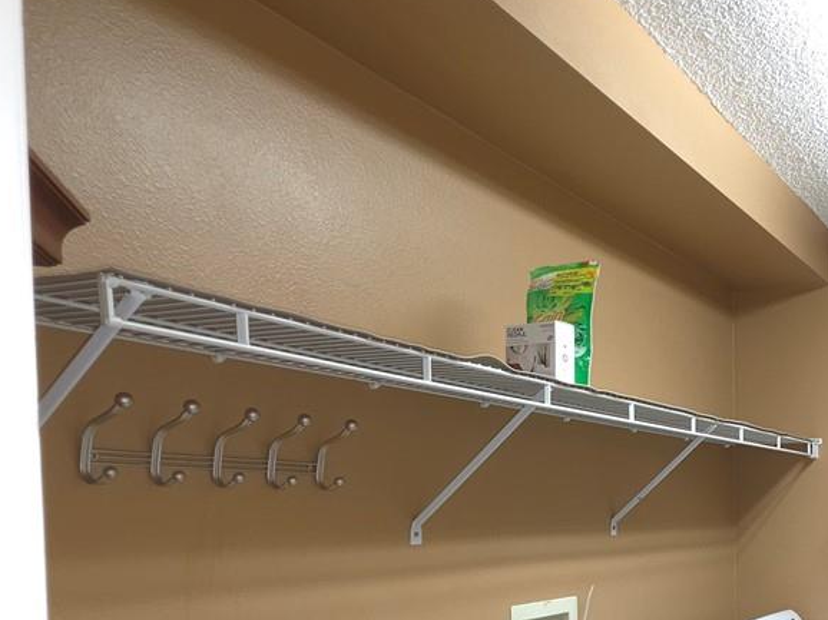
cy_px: 564
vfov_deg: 37.0
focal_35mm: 36
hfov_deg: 43.7
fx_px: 861
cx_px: 834
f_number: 1.9
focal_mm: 2.2
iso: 50
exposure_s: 1/10
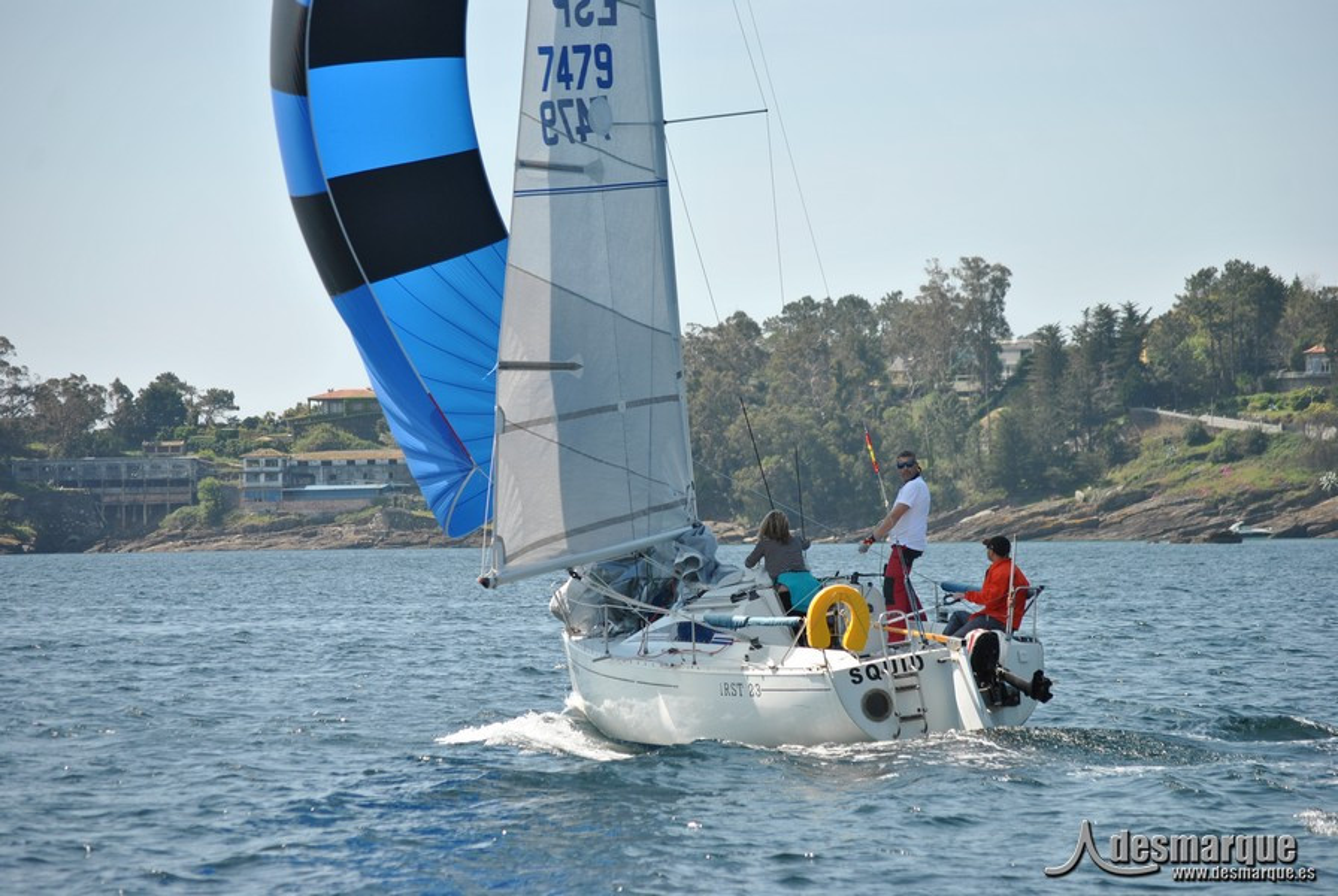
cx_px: 669
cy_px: 448
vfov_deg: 8.7
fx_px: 5861
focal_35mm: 158
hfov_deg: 13.0
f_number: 5.6
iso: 125
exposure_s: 1/500
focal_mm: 105
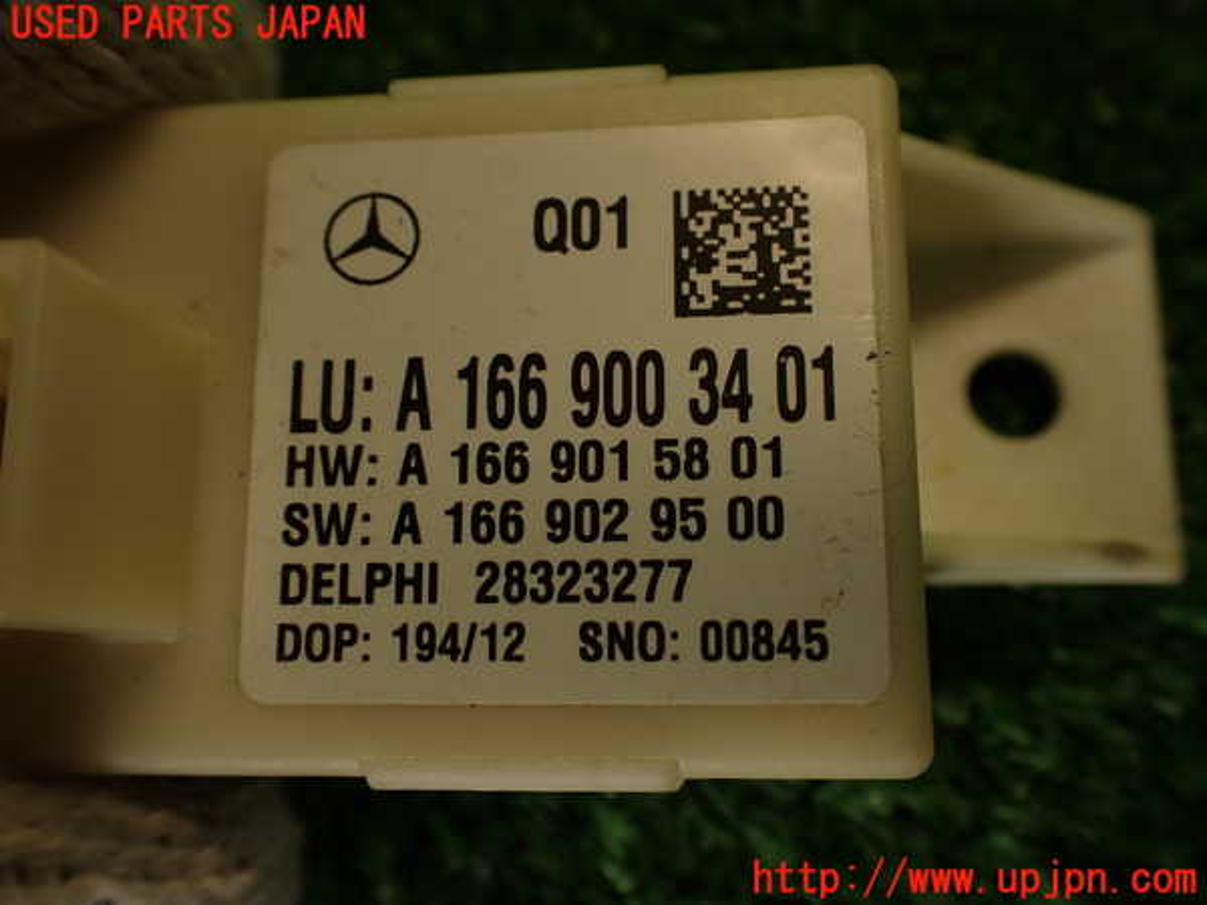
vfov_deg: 44.2
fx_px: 1116
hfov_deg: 56.8
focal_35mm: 32
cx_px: 604
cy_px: 452
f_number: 2.4
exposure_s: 1/60
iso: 100
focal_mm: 5.79
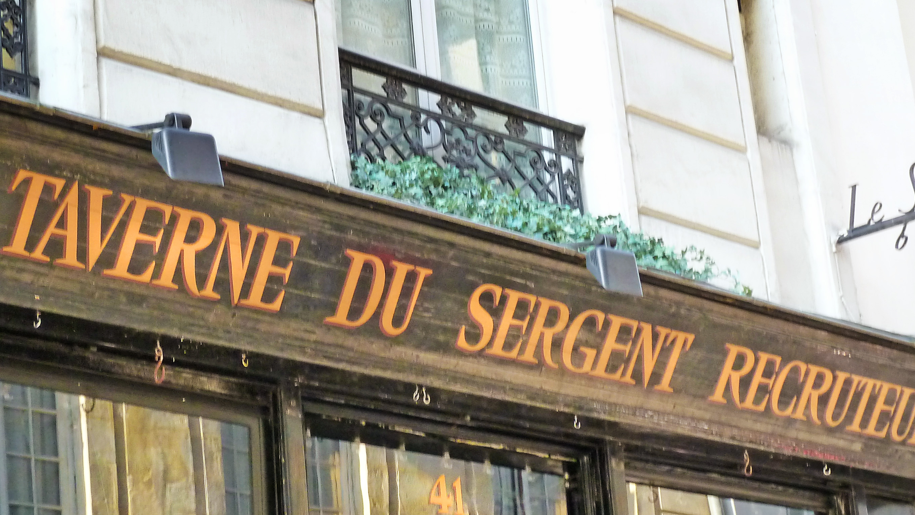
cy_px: 362
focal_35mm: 88
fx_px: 2135
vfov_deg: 13.7
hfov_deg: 24.2
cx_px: 390
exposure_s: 1/40
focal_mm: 9.1
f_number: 3.9
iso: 250
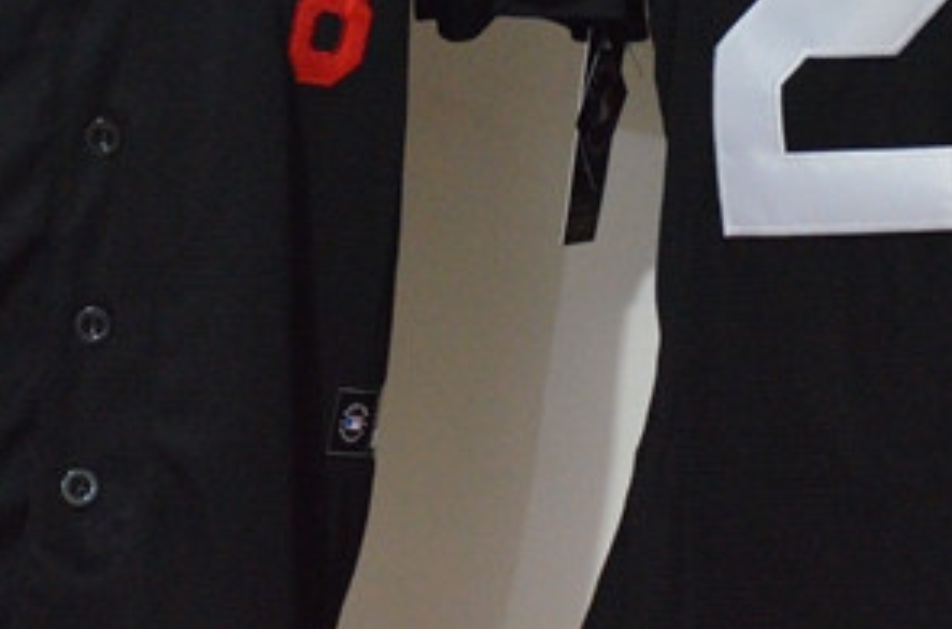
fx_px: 6435
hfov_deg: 8.5
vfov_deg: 5.6
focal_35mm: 244
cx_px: 520
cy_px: -61
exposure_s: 1/20
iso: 4000
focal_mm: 60
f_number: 5
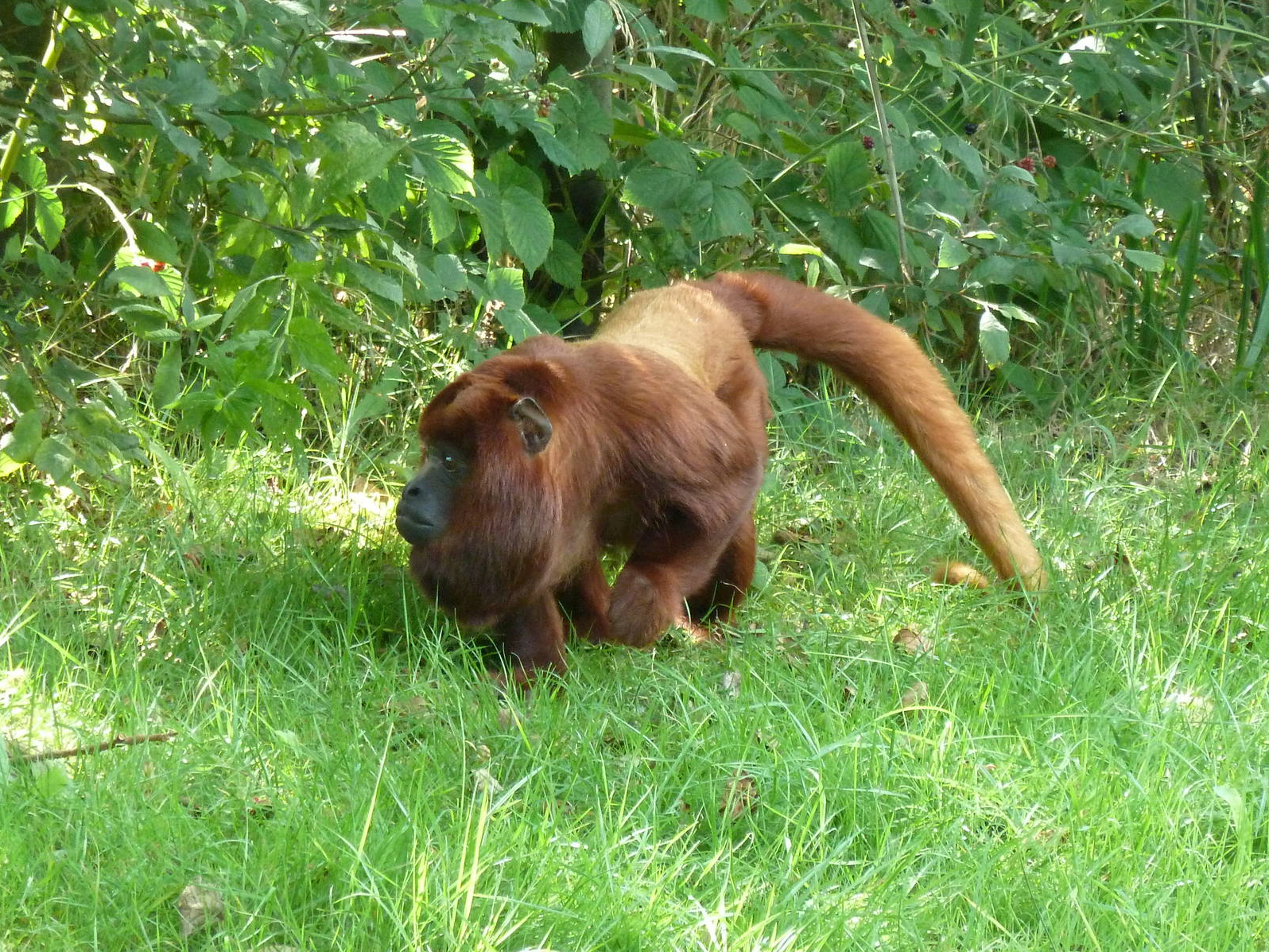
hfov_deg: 5.0
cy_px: 476
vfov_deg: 3.7
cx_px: 634
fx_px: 14664
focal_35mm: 400
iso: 400
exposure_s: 1/40
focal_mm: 49.2
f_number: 4.9
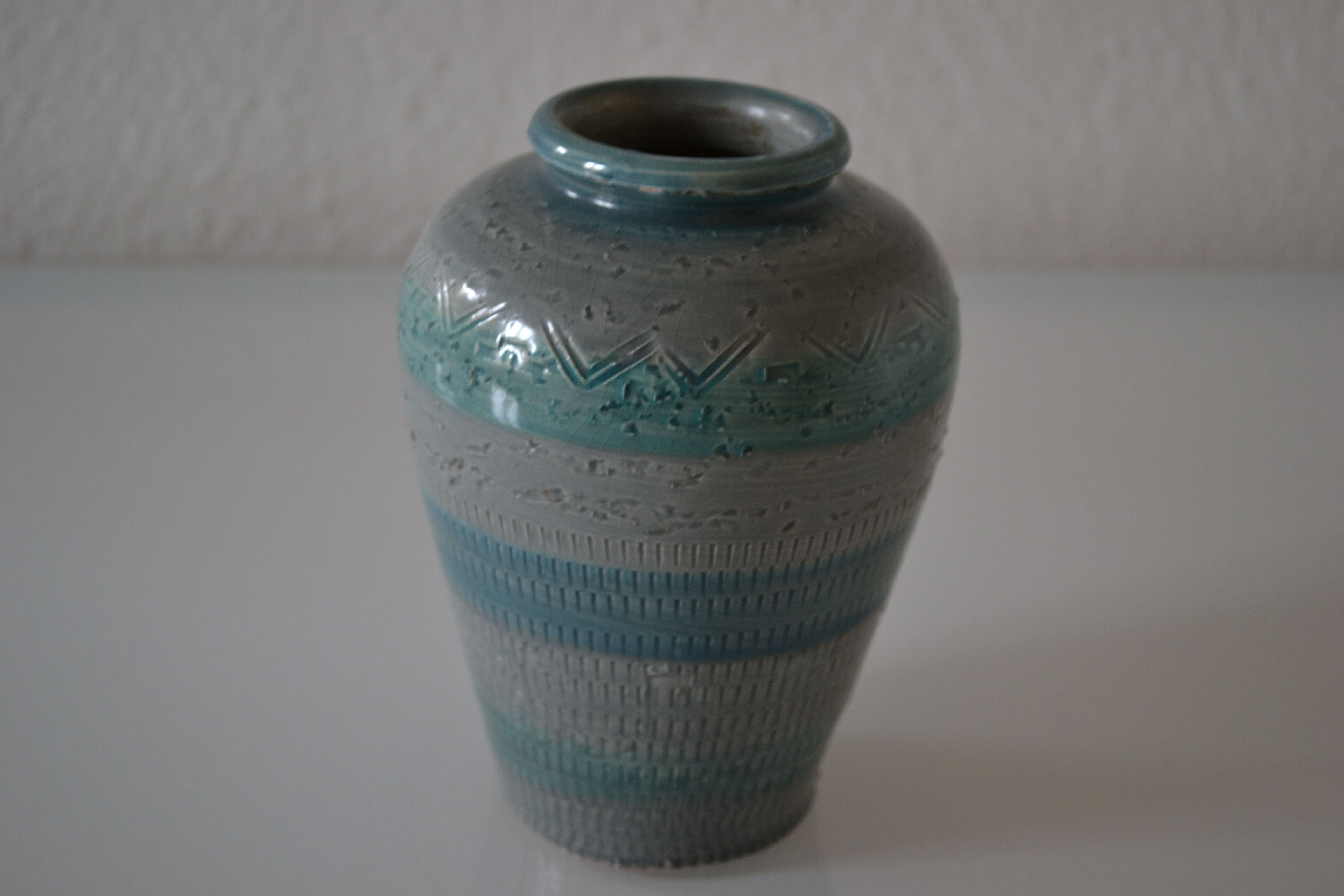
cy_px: 448
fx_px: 2352
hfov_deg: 31.9
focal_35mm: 63
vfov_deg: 21.6
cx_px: 672
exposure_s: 1/15
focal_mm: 42
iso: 640
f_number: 5.3
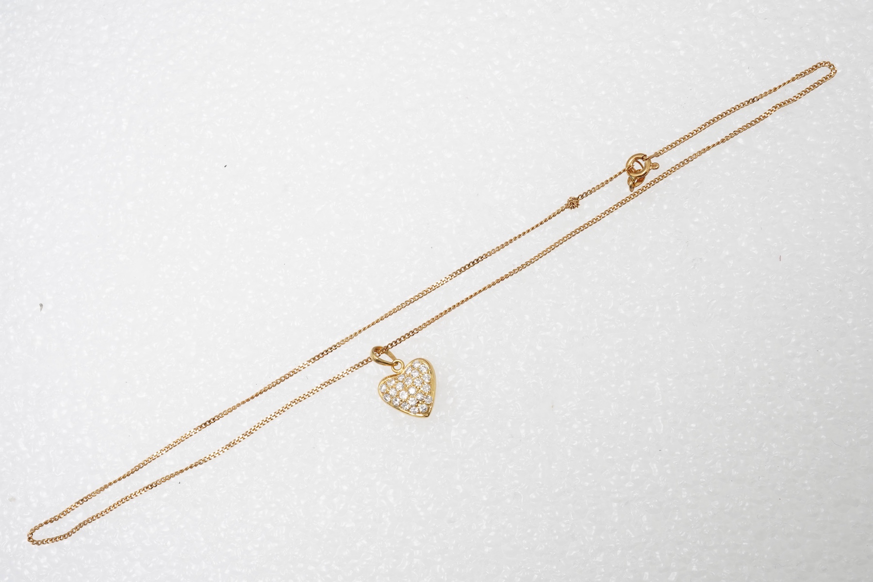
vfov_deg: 29.9
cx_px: 436
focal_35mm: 45
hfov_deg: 43.6
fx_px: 1091
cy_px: 291
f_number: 22
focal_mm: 30
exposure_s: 1/125
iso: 640
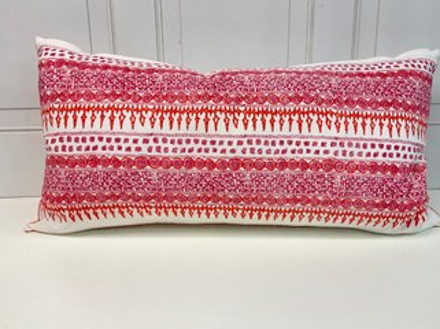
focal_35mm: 31
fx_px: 394
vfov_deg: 45.3
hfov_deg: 58.4
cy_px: 172
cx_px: 231
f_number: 1.8
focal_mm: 3
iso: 40
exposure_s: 1/60
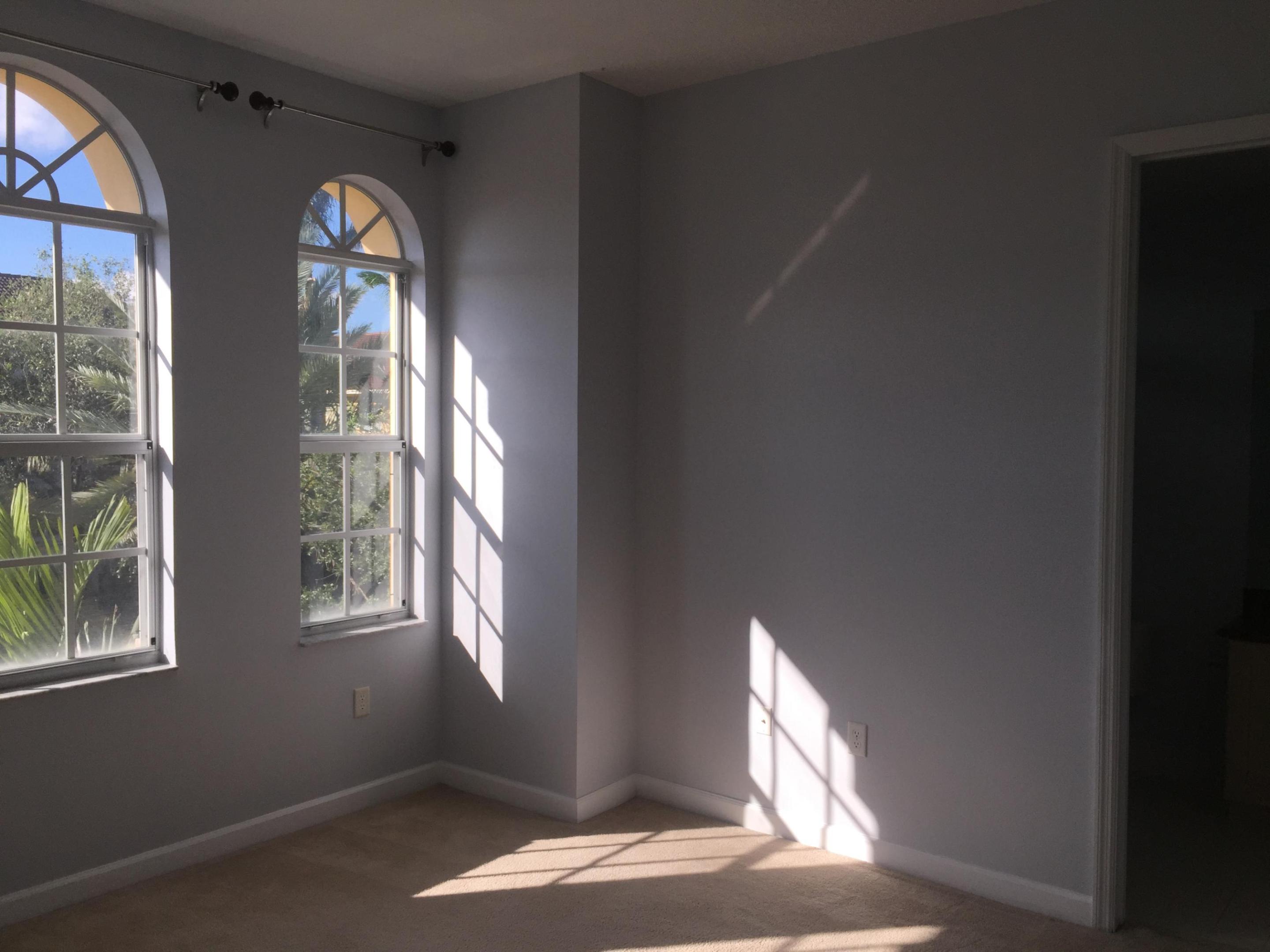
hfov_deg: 61.7
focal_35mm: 29
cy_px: 476
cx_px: 635
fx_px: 1064
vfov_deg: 48.2
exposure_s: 1/1412
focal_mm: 4.15
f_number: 2.2
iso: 32
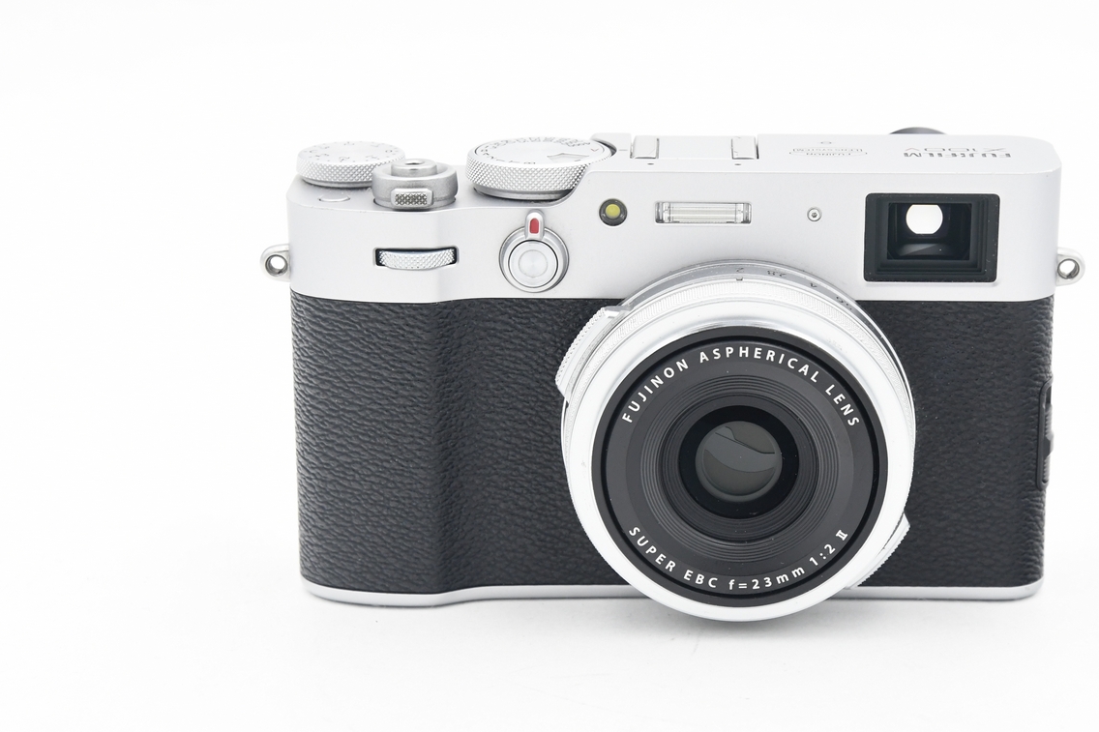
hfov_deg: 19.8
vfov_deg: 13.3
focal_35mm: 103
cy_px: 349
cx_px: 678
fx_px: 3144
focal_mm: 52
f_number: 7.1
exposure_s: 1/125
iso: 1250
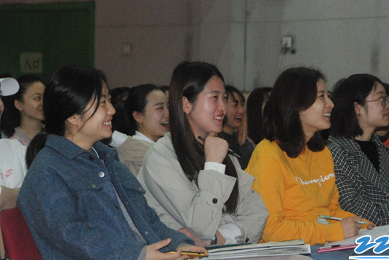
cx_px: 219
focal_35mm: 115
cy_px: 131
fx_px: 1243
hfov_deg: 17.8
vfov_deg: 11.9
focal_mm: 68
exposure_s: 1/60
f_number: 7.1
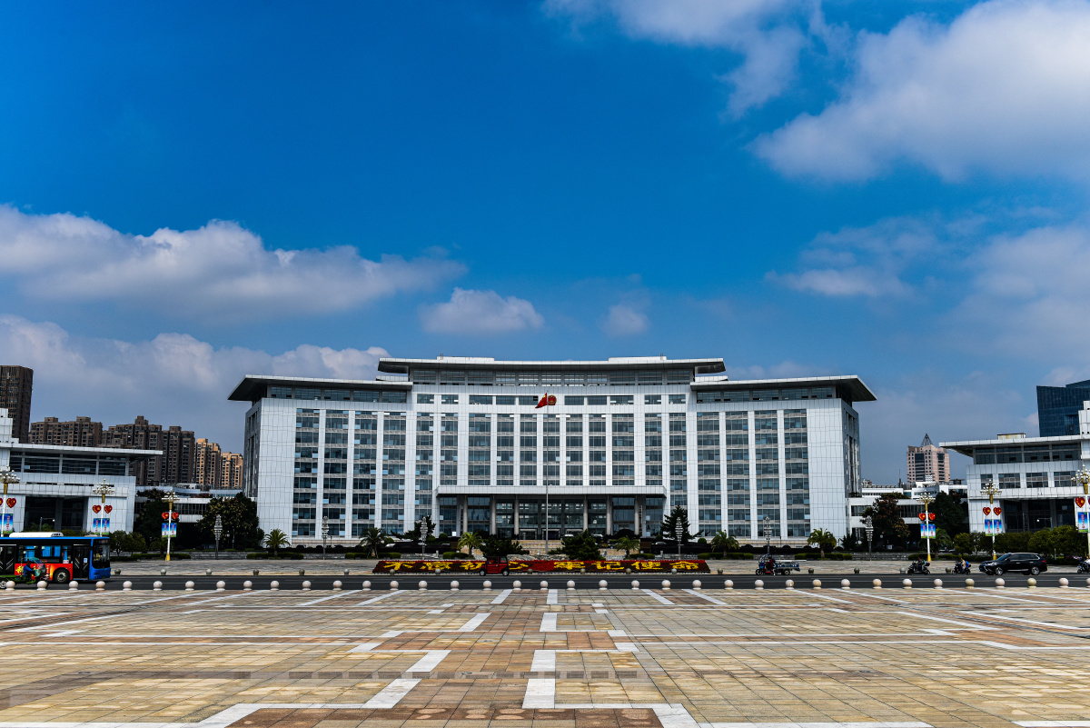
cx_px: 545
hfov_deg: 54.4
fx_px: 1060
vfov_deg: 37.9
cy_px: 364
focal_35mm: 35
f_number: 8
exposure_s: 1/800
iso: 160
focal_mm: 35
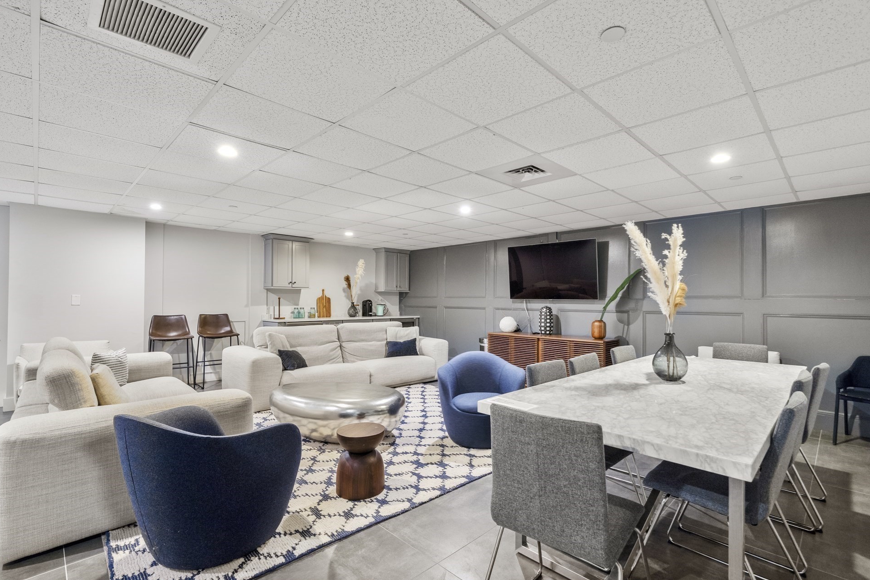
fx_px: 362
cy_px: 299
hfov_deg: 100.3
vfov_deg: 77.3
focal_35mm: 15
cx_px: 462
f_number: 7.1
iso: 320
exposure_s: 1/1.67
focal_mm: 14
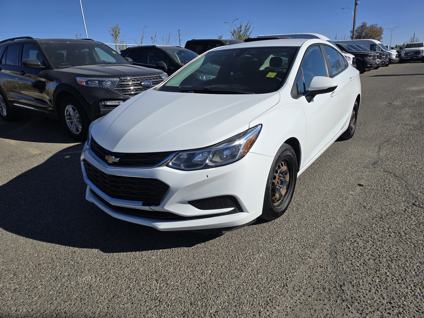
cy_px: 159
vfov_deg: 58.9
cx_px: 212
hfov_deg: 73.9
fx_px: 282
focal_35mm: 23
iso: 12
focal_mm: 6.3
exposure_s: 1/1139
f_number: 1.7
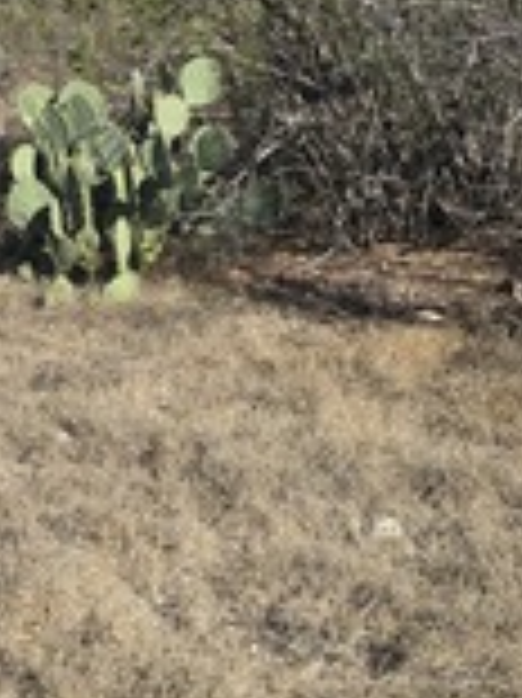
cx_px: 36
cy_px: 32
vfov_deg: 20.1
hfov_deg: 15.3
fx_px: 1913
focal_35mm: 95
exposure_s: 1/927
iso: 12
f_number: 1.7
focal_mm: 6.3
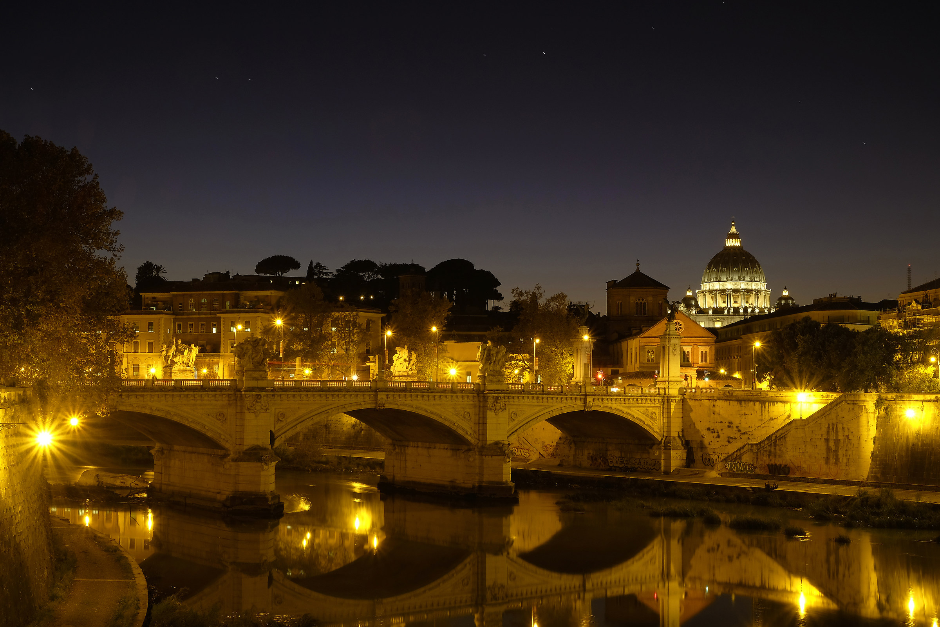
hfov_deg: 41.9
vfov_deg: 28.6
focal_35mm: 47
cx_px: 470
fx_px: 1227
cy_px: 314
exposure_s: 18
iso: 200
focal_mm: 31.5
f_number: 16
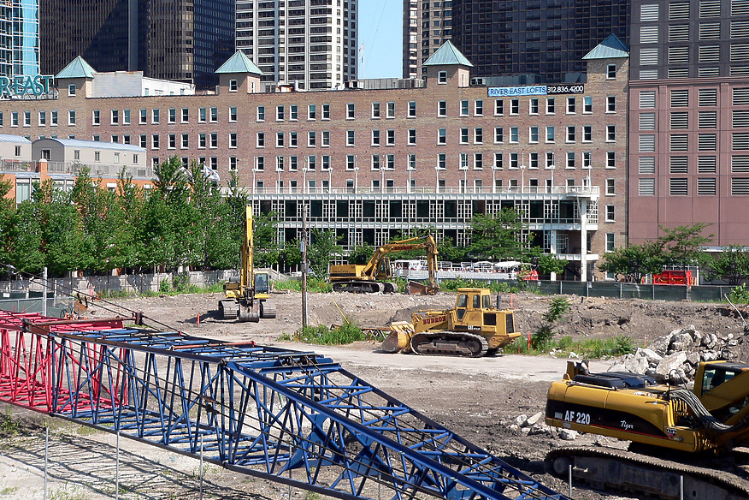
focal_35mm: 78
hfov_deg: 26.0
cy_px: 224
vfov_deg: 17.5
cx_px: 369
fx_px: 1623
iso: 80
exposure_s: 1/500
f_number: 4
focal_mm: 12.1
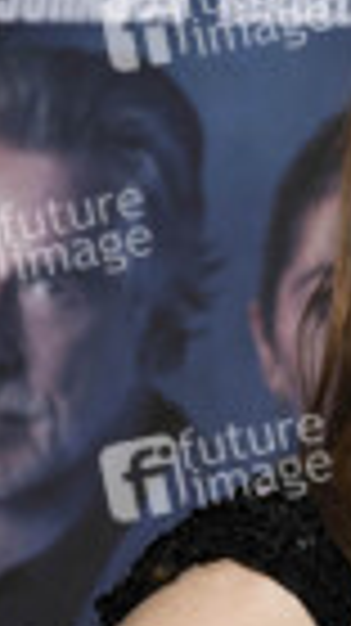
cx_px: 997
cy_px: 356
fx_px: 4061
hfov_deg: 4.8
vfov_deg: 8.8
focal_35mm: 245
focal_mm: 72
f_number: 5.6
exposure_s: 1/200
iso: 800
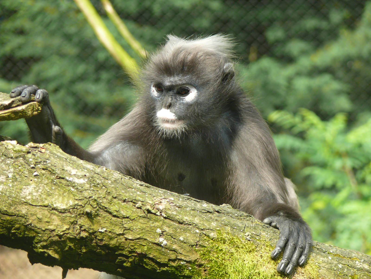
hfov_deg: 8.3
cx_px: 186
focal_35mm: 238
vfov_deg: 6.2
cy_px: 140
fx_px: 2551
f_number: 4
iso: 100
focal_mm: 50.3
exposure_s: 1/125
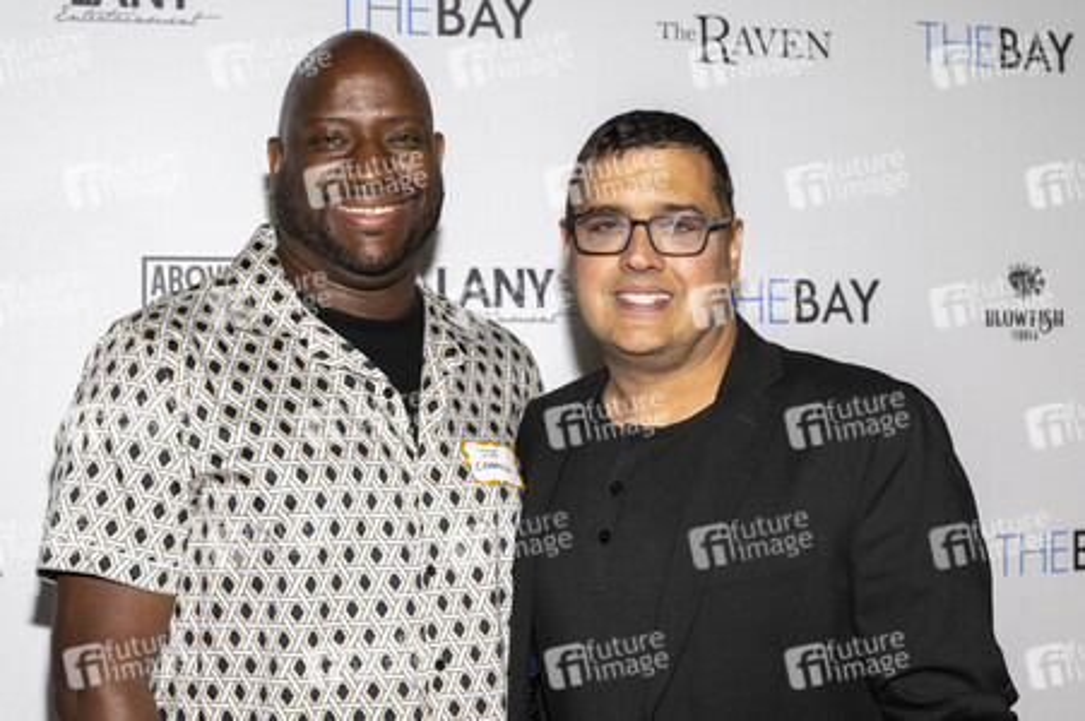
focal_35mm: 48
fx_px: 1446
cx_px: 542
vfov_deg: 28.0
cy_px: 360
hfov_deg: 41.1
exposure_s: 1/200
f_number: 5.6
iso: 800
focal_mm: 48
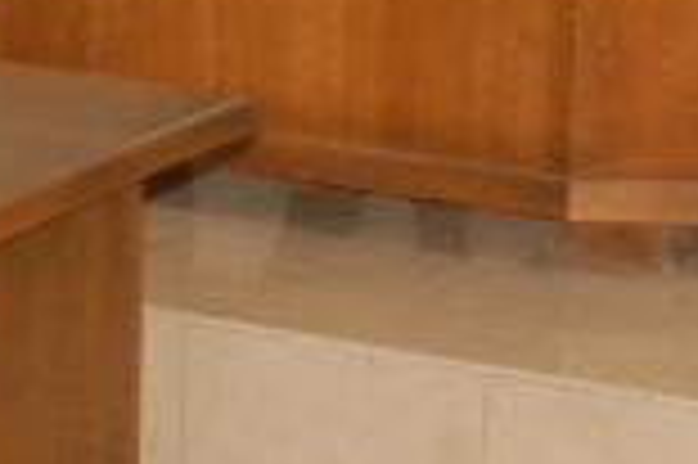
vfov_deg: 6.5
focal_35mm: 208
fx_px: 4029
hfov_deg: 9.8
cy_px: -286
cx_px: 662
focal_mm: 28
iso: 800
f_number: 4
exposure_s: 1/60
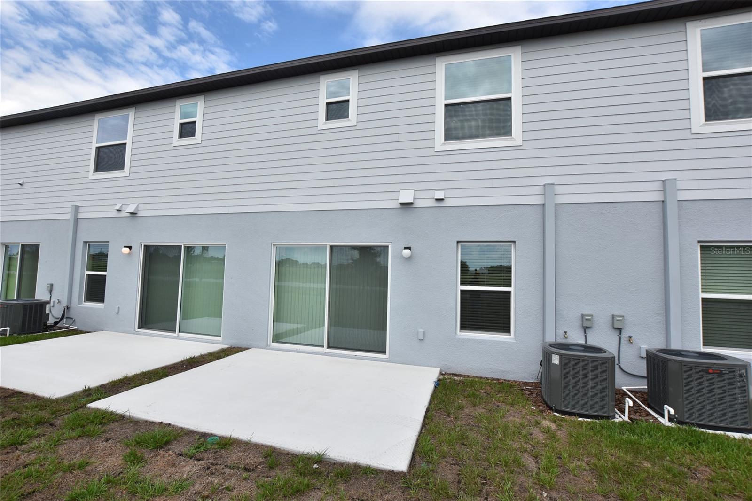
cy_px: 250
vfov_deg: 77.3
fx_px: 313
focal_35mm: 15
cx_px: 376
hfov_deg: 100.4
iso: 200
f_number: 8
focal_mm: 10
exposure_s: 1/500
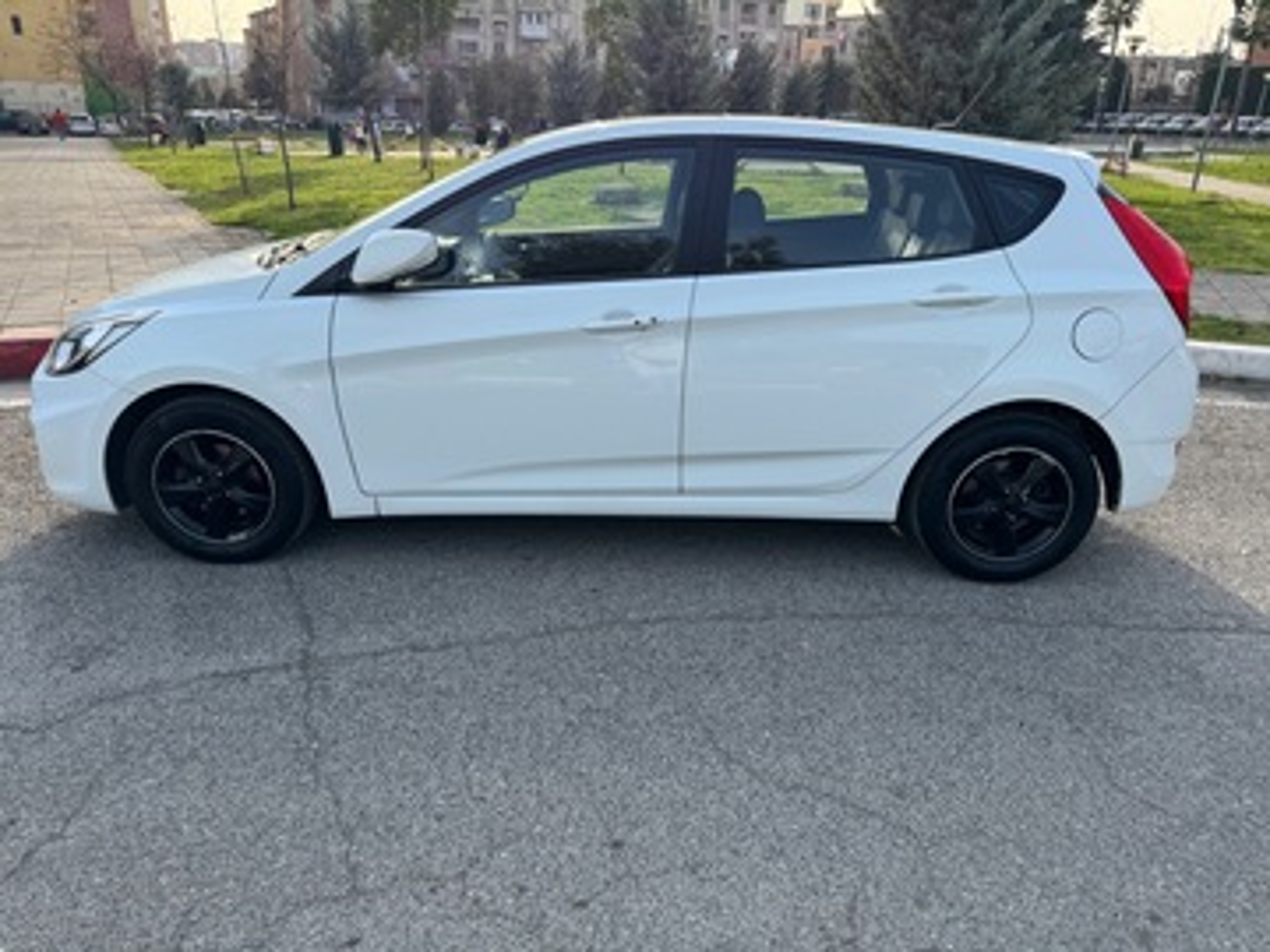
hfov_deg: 71.6
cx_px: 635
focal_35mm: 24
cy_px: 476
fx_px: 881
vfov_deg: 56.8
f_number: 1.78
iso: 80
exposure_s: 1/1131
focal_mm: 6.76
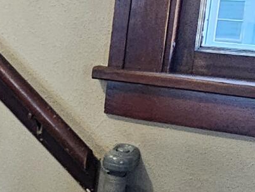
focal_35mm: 97
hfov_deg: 15.3
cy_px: 103
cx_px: -284
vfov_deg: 15.3
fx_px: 715
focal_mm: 2.2
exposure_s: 1/30
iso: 640
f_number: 2.2
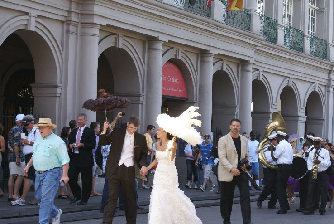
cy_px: 112
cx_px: 167
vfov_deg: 15.2
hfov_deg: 22.6
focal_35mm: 90
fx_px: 836
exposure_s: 1/100
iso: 125
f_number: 5.6
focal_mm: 60
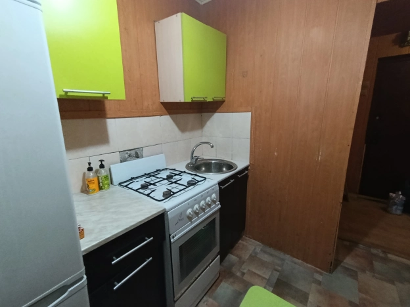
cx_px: 205
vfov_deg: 81.7
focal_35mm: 15
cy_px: 154
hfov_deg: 98.2
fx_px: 178
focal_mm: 1.65
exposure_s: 1/33.3
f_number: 2.2
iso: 671
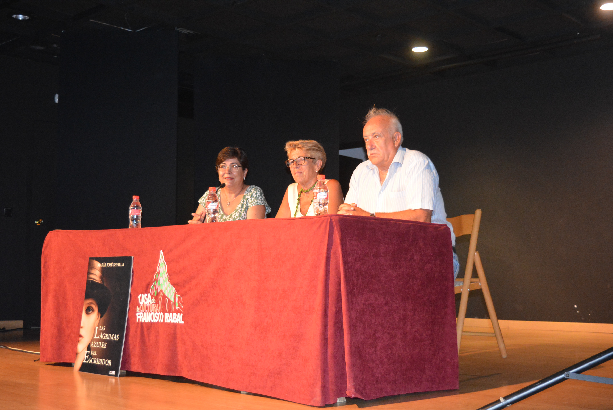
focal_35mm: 48
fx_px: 818
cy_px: 205
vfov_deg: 28.1
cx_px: 306
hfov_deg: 41.1
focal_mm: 32
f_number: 4.5
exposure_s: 1/60
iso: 3200
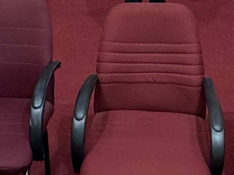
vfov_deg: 14.3
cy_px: -210
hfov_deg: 24.7
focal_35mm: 79
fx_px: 534
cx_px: 134
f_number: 2.2
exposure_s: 1/50
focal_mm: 2.22
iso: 200
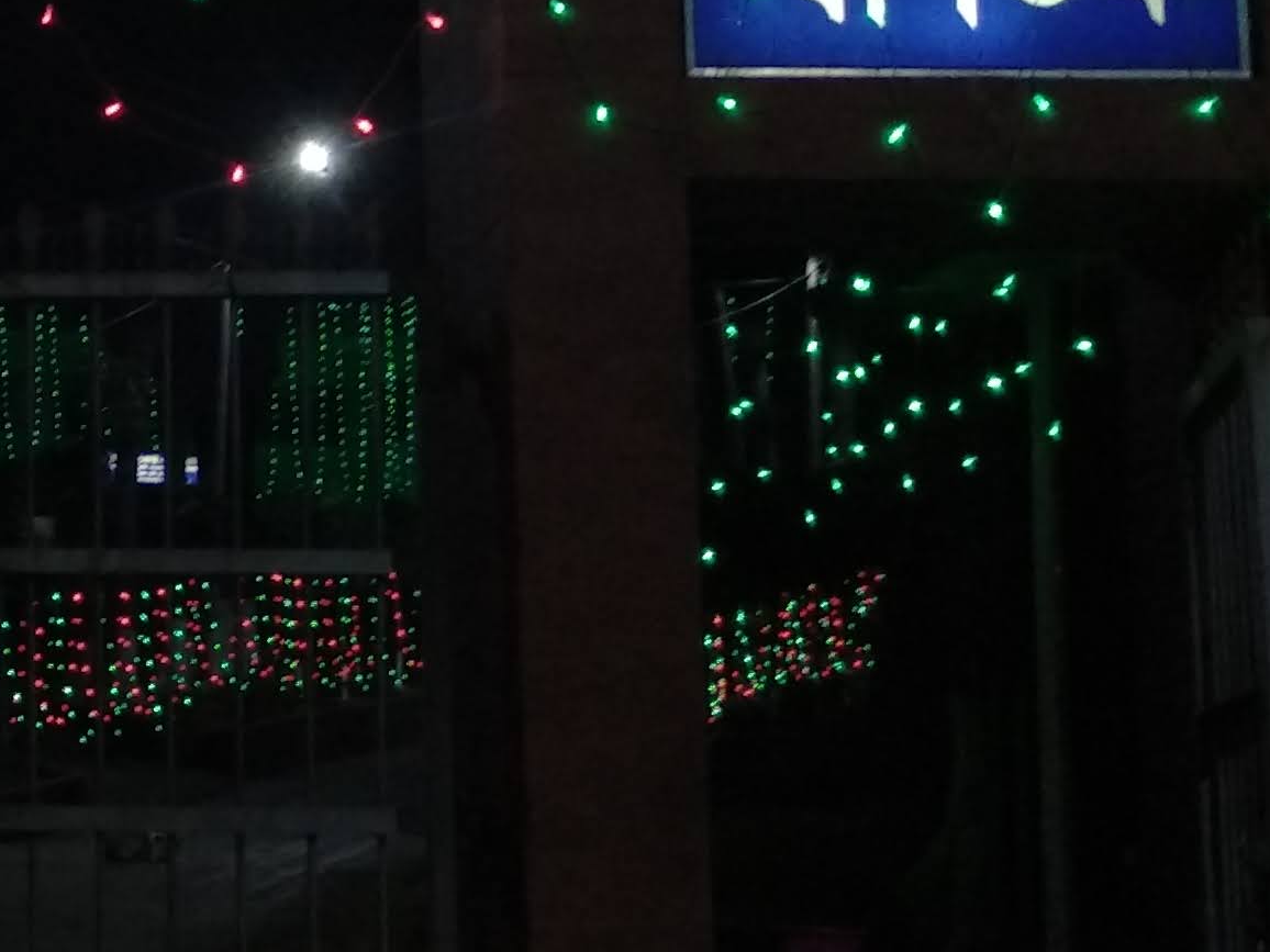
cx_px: -615
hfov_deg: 19.2
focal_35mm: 90
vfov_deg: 16.4
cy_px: 447
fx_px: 3302
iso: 500
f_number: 2.2
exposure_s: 1/33
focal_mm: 3.83
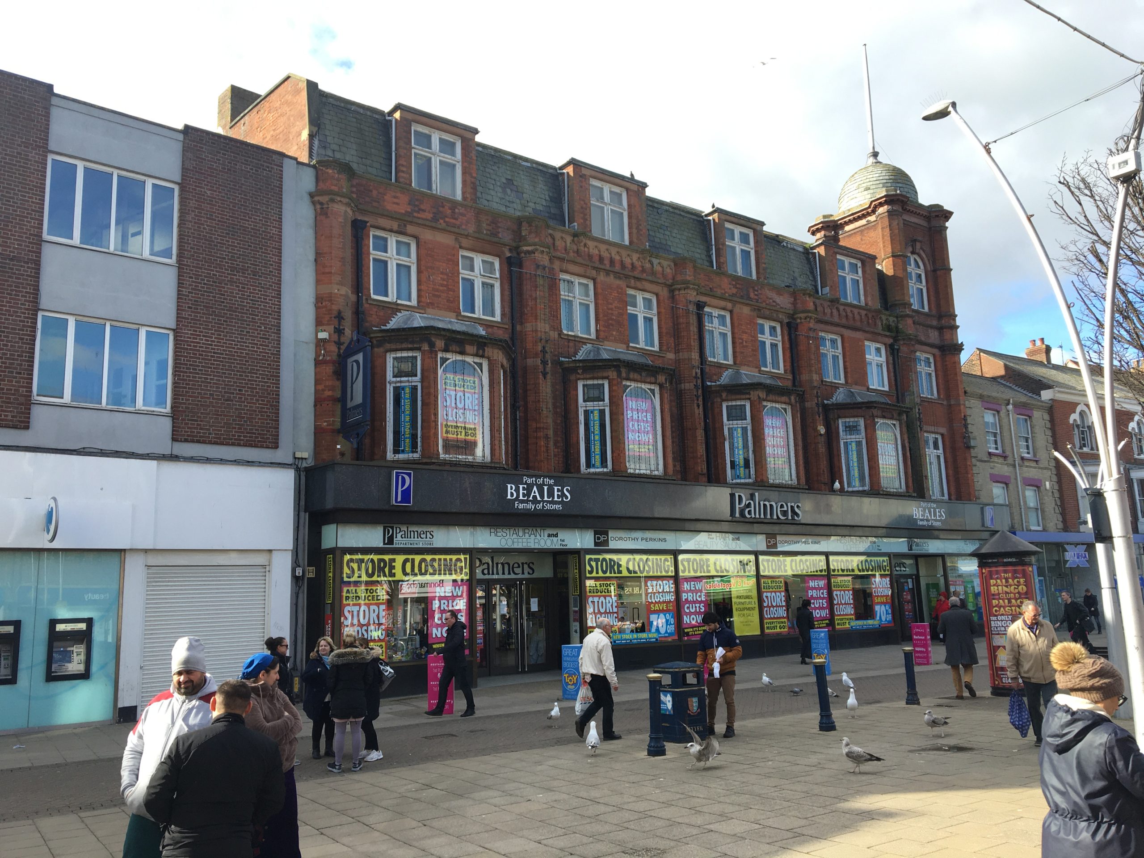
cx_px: 572
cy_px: 429
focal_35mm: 29
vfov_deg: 48.2
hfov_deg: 61.7
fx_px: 958
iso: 25
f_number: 2.2
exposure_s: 1/455
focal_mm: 4.15
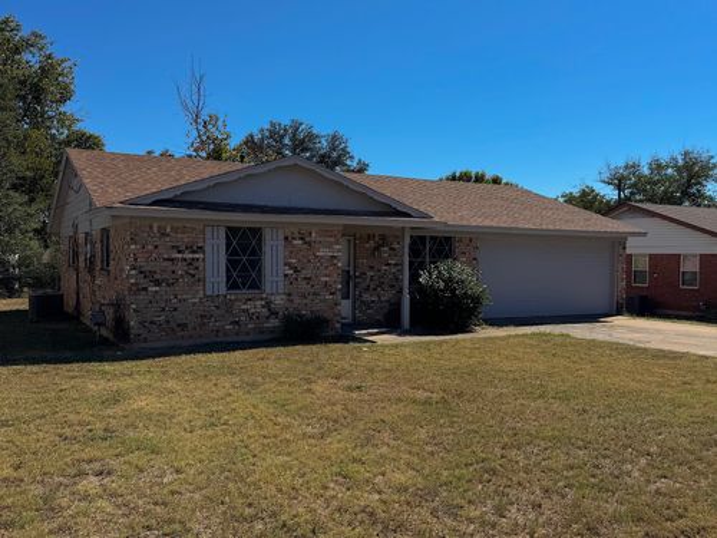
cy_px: 269
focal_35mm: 24
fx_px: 497
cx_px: 358
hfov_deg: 71.6
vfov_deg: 56.8
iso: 80
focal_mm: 6.76
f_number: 1.78
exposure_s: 1/6410
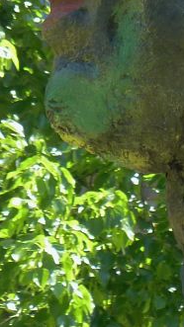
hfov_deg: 1.4
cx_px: 268
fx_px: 7604
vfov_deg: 2.5
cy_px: -1
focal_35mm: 876
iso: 160
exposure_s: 1/100
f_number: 4.7
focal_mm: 42.6
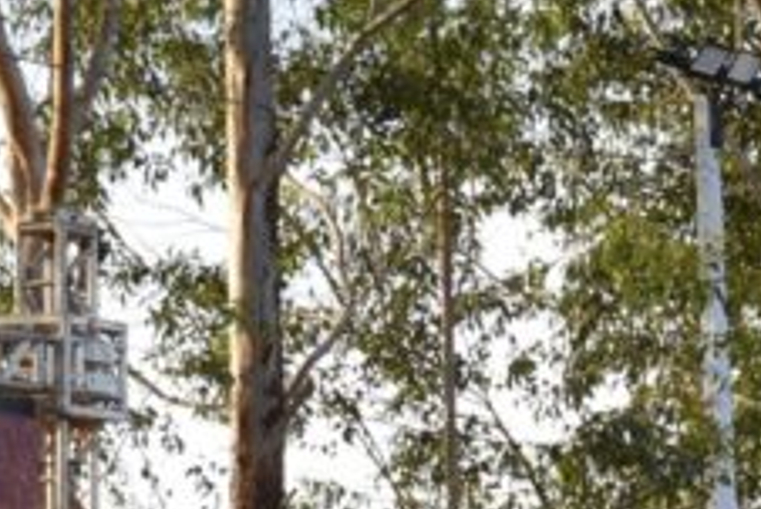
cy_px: 934
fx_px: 5040
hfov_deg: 8.1
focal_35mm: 238
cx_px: 1663
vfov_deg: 5.7
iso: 125
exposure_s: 1/125
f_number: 5.6
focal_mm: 35
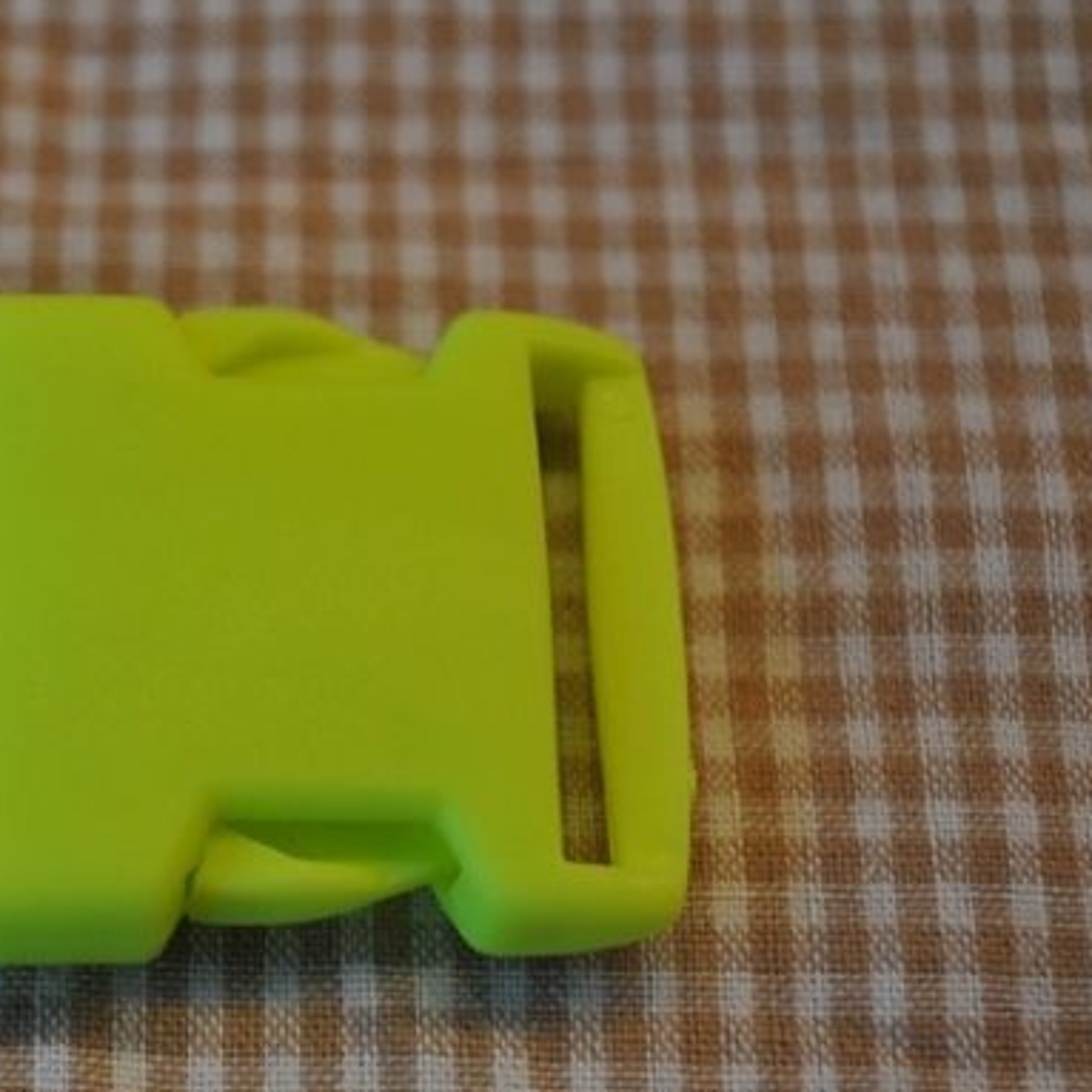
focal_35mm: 85
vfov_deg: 20.4
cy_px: 683
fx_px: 3034
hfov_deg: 20.1
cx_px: 185
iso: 720
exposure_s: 1/60
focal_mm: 32
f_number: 4.8
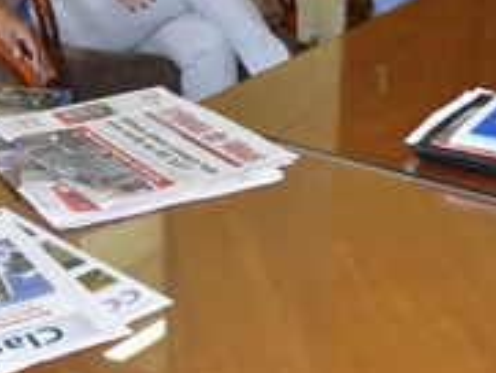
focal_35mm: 98
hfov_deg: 19.9
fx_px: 1405
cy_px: 21
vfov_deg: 14.9
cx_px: 355
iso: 720
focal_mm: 22
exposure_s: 1/60
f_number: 4
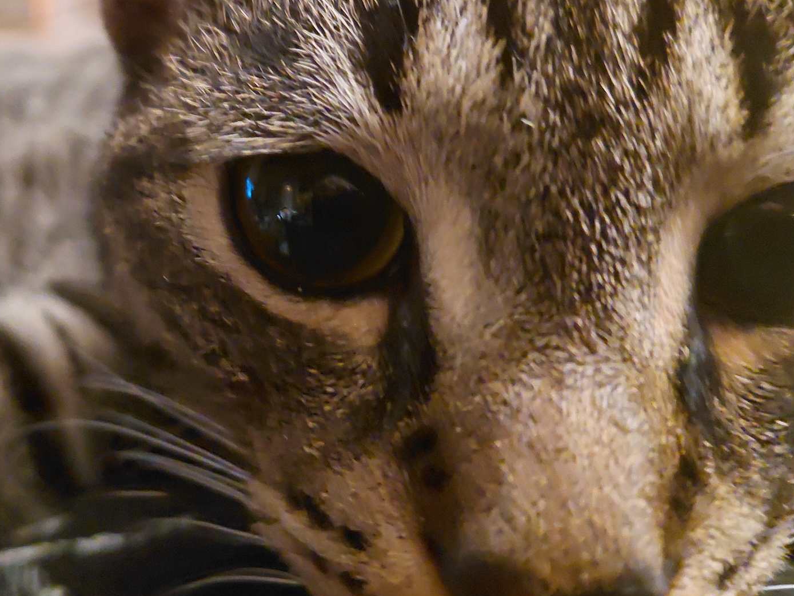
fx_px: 826
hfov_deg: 50.6
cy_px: 236
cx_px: 274
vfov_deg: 39.5
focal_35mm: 36
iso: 1600
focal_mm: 4.69
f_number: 1.8
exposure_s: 1/15
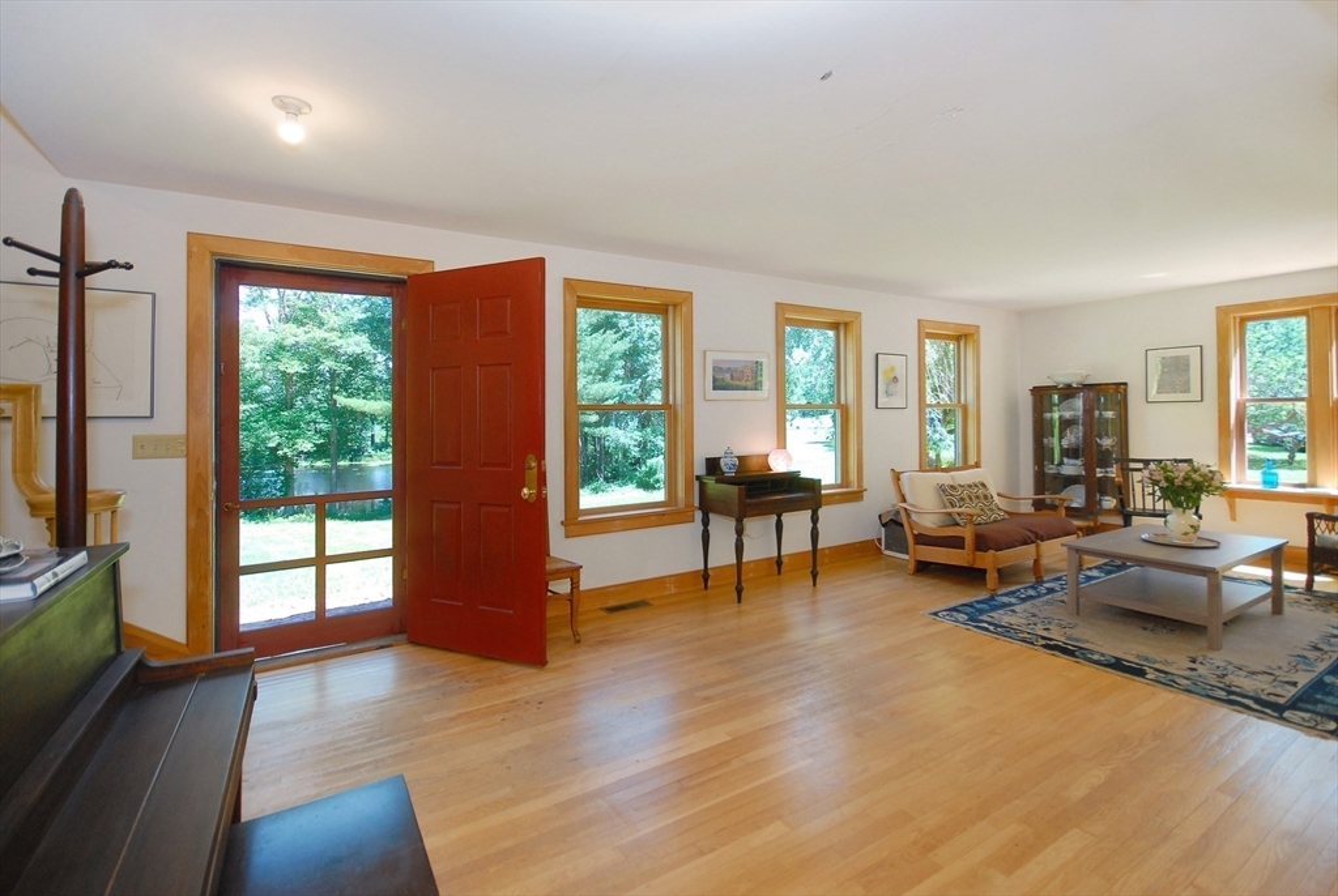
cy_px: 448
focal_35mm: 15
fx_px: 558
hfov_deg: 100.3
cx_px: 669
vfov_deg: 77.5
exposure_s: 1/60
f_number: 4.5
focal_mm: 10
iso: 400
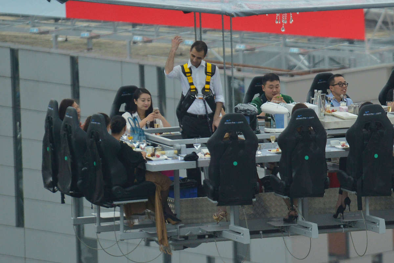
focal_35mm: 330
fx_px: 3613
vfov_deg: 4.2
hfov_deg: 6.2
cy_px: 132
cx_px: 197
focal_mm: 330
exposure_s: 1/400
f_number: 5.3
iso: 400
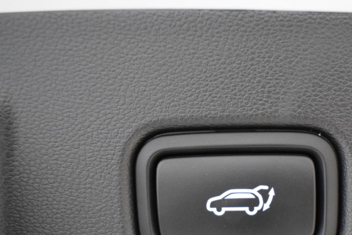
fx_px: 548
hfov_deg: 35.1
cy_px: 200
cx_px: 247
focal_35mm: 56
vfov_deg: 23.7
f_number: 3.5
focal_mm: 18
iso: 3200
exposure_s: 1/125
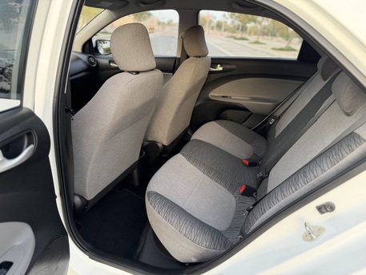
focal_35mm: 24
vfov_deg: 56.8
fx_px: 254
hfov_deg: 71.6
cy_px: 138
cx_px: 183
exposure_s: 1/91
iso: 200
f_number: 1.78
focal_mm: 6.76
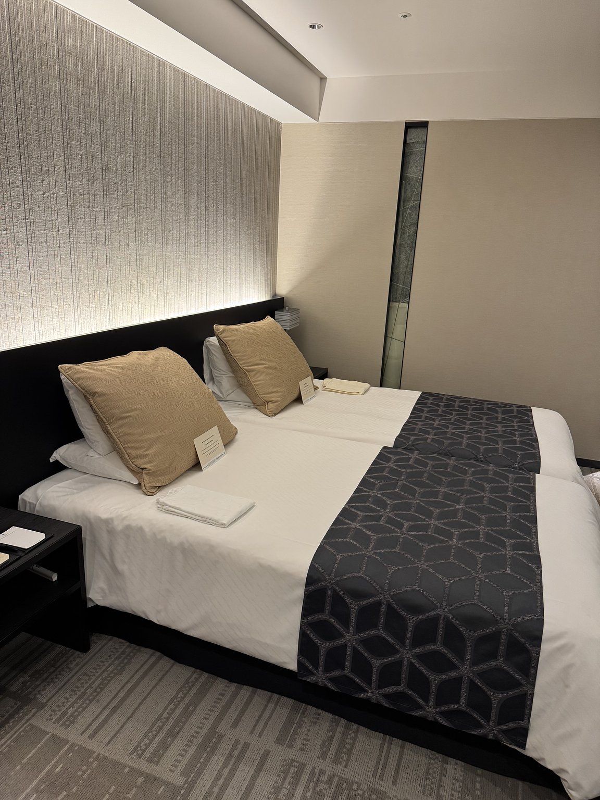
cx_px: 300
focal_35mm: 24
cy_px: 400
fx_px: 555
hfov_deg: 56.8
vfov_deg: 71.6
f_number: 1.78
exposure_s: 1/60
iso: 250
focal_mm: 6.76
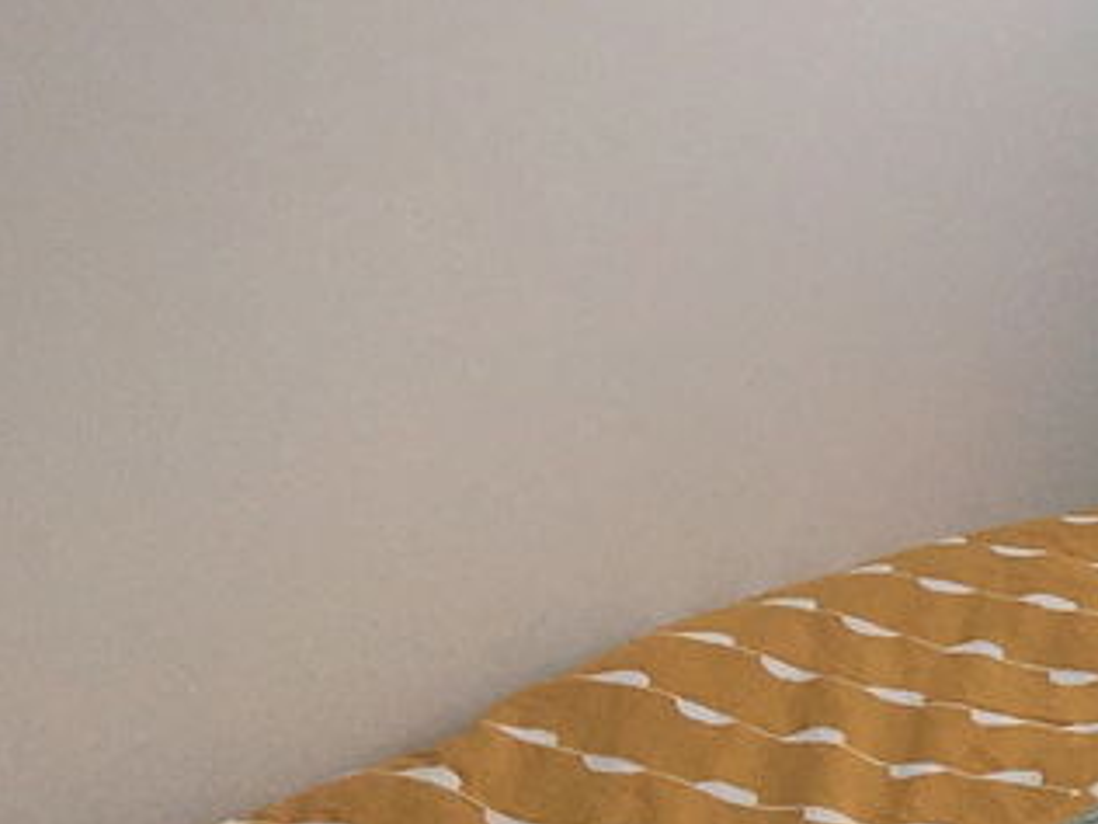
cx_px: 2436
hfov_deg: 11.6
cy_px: -170
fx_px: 4663
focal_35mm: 147
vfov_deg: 9.9
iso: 25
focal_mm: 4.15
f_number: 2.2
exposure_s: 1/388
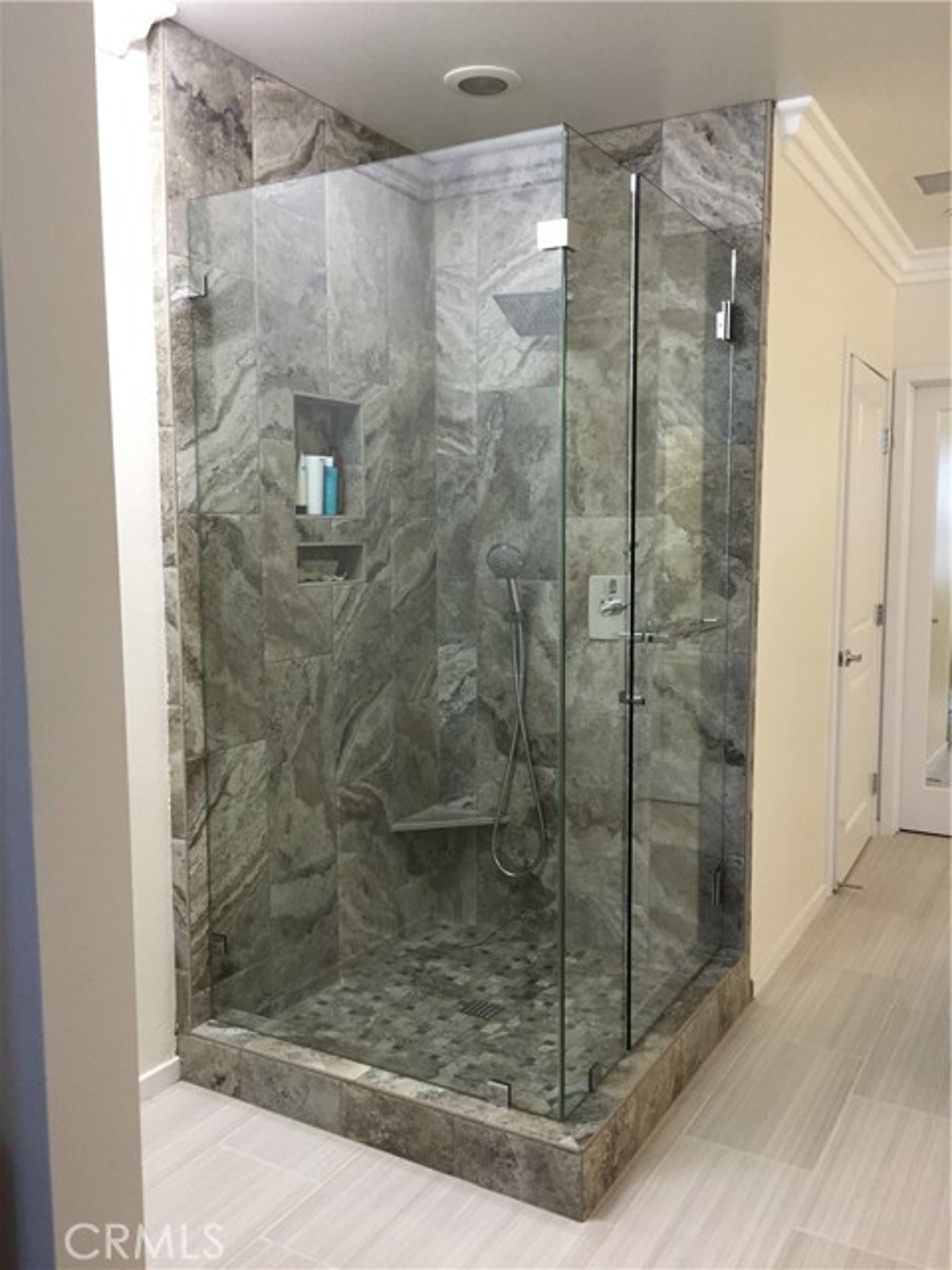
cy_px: 635
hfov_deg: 48.2
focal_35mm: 29
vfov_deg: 61.7
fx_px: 1063
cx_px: 476
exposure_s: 1/30
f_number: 2.2
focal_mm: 4.15
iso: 125
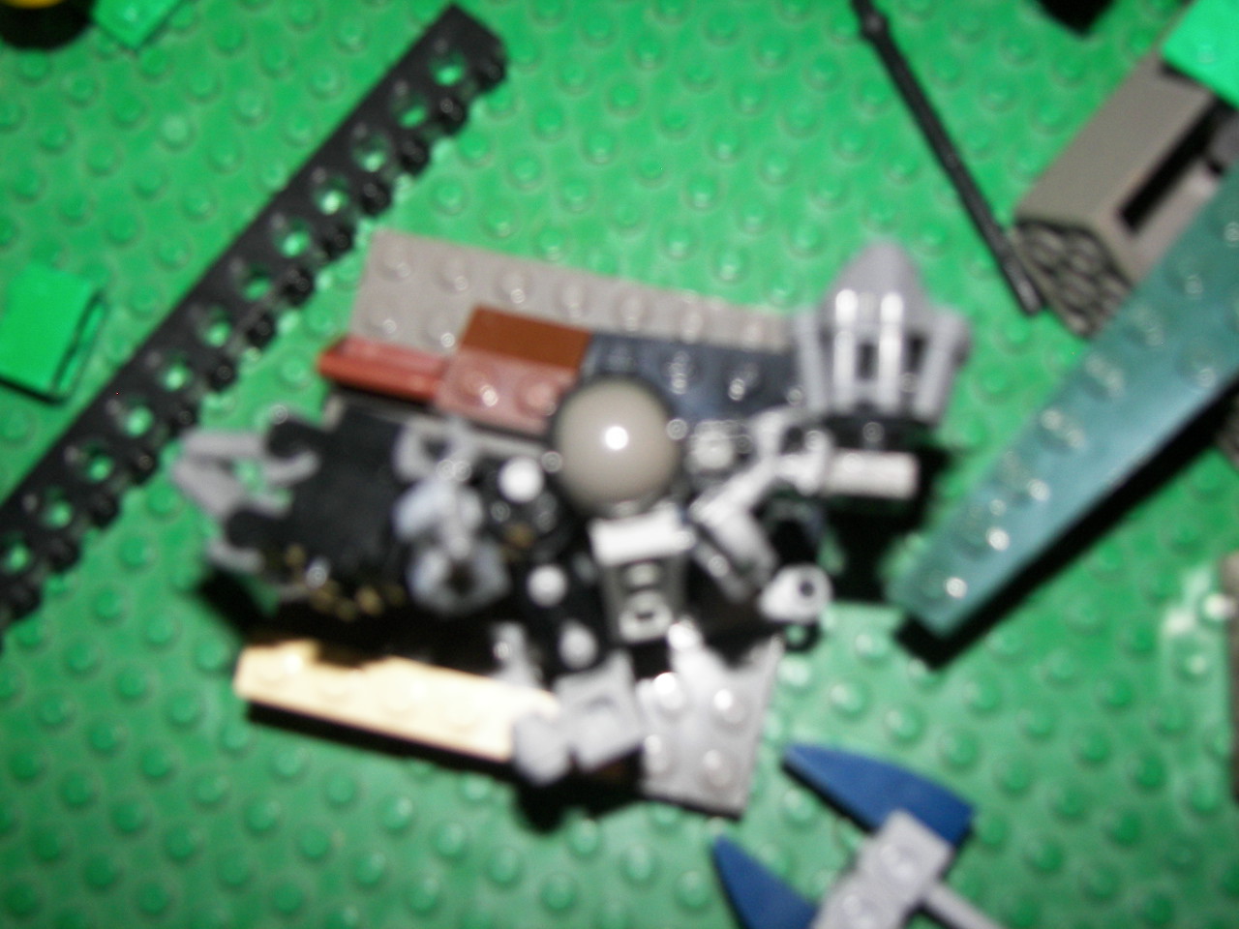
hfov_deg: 38.2
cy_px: 464
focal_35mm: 50
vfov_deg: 29.1
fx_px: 1790
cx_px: 620
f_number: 2.8
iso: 100
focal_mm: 8.3
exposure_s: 1/30
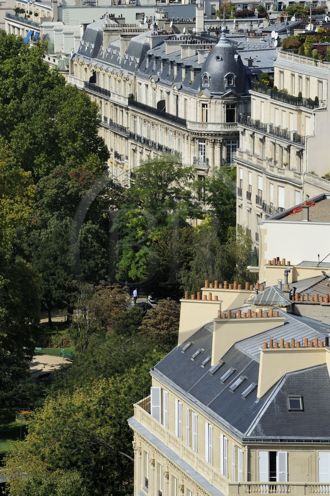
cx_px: 165
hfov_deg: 6.9
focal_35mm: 200
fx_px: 2751
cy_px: 248
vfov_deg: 10.3
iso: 200
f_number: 13
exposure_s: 1/250
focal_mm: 200
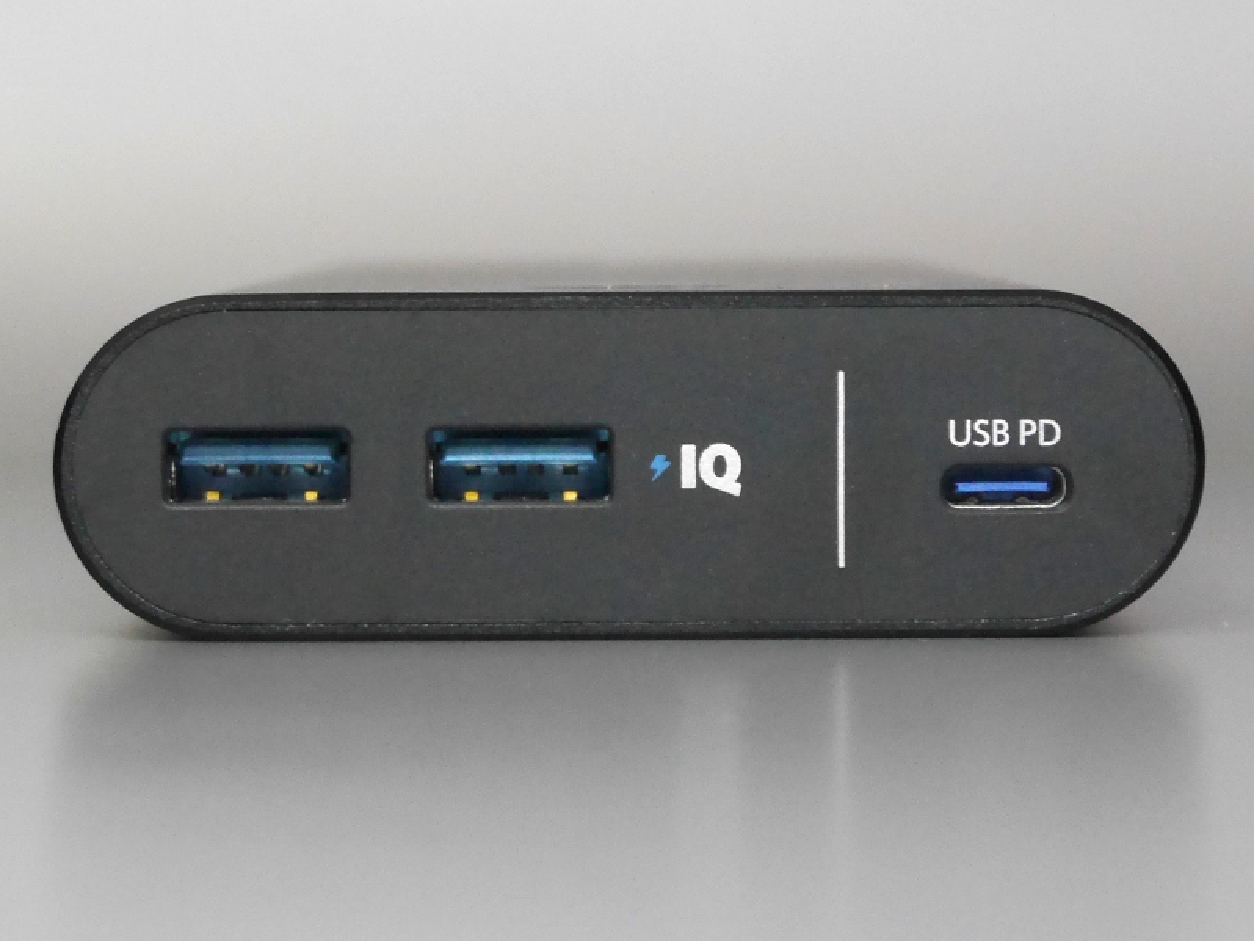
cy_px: 470
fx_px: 2246
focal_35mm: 62
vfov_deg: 23.7
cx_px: 627
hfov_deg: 31.2
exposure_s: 1/60
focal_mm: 31
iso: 1250
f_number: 5.5
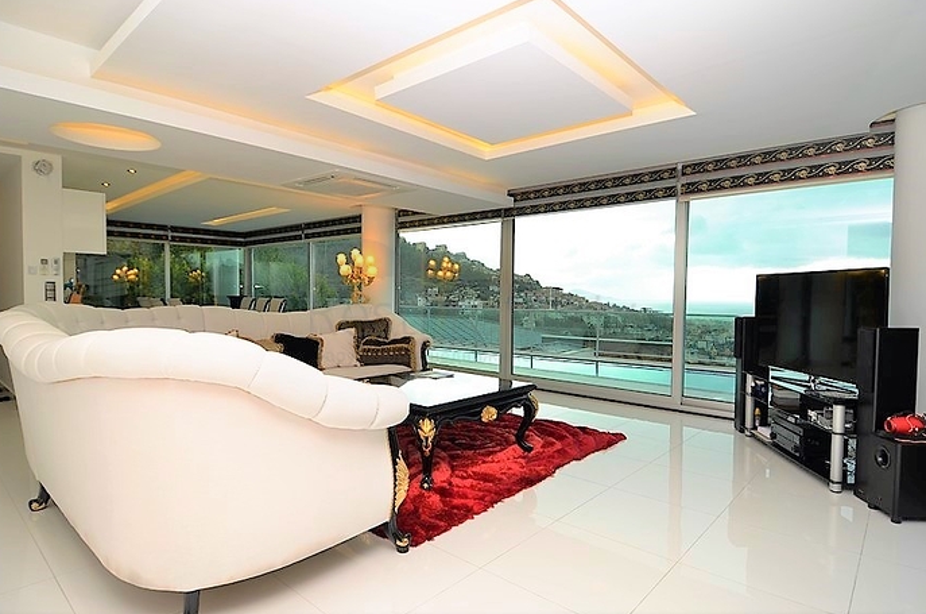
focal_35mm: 19
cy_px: 304
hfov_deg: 87.0
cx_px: 474
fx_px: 488
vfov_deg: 64.3
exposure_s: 1/100
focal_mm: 12
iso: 100
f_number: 5
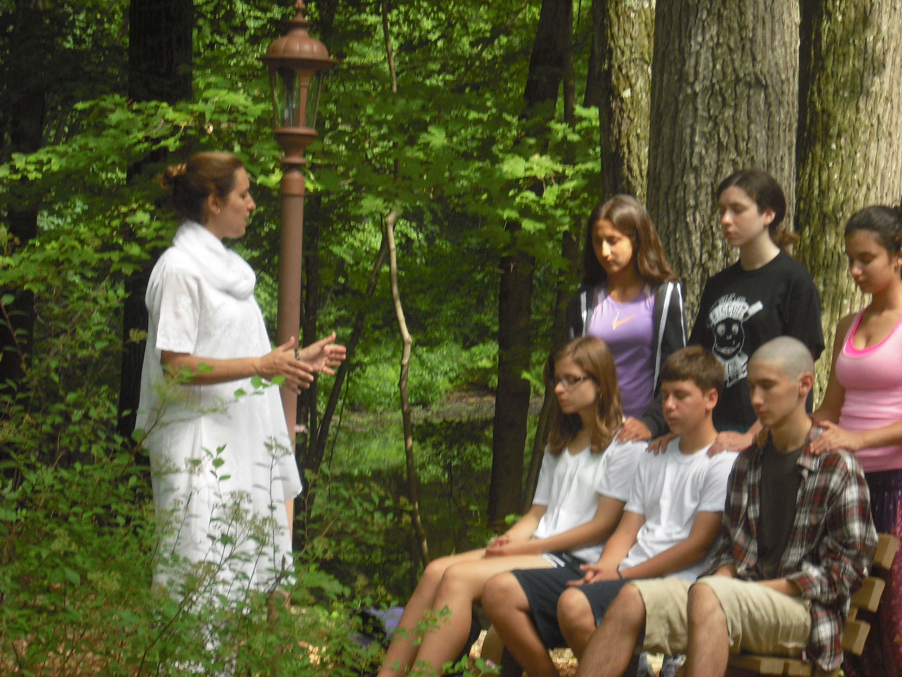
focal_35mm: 113
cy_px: 338
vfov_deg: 13.1
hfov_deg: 17.4
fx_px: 2944
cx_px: 451
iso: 200
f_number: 5.2
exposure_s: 1/100
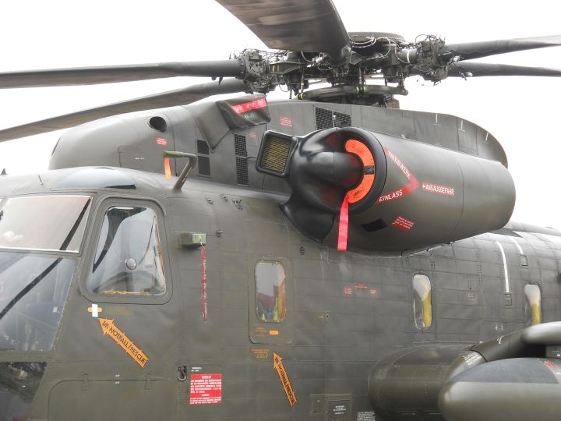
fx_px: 1459
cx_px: 280
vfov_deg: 16.4
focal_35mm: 90
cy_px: 210
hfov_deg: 21.8
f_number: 4.8
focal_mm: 14.9
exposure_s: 1/40
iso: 80
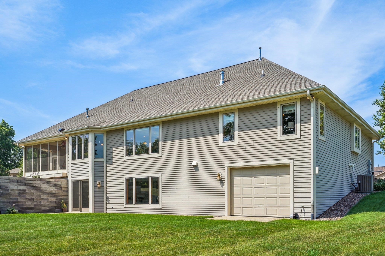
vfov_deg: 42.3
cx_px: 192
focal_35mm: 31
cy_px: 128
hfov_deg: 60.3
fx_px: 331
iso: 100
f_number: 8
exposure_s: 1/320
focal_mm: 31
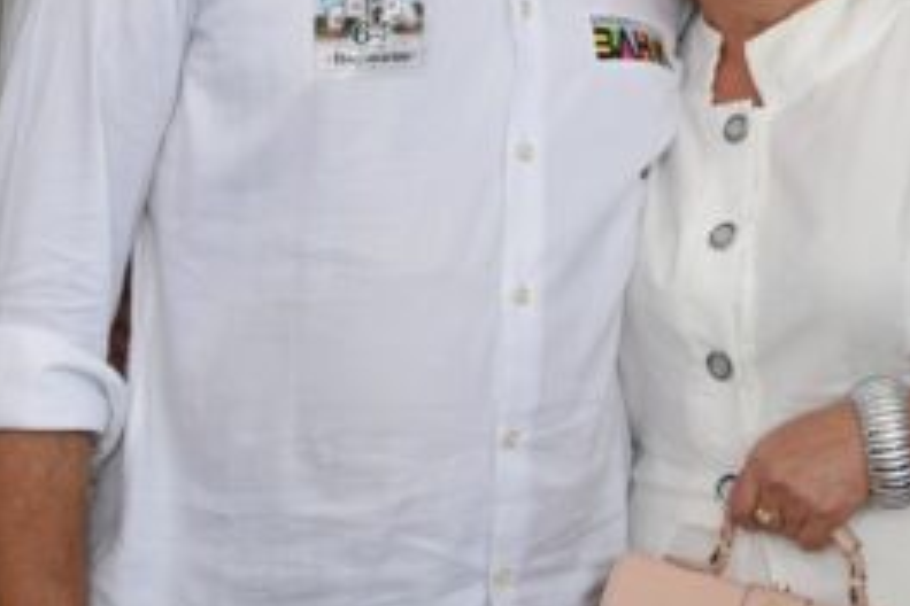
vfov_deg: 13.4
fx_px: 2553
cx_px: 658
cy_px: 12
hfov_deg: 20.1
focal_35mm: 101
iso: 100
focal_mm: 24
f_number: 6.3
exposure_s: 1/160
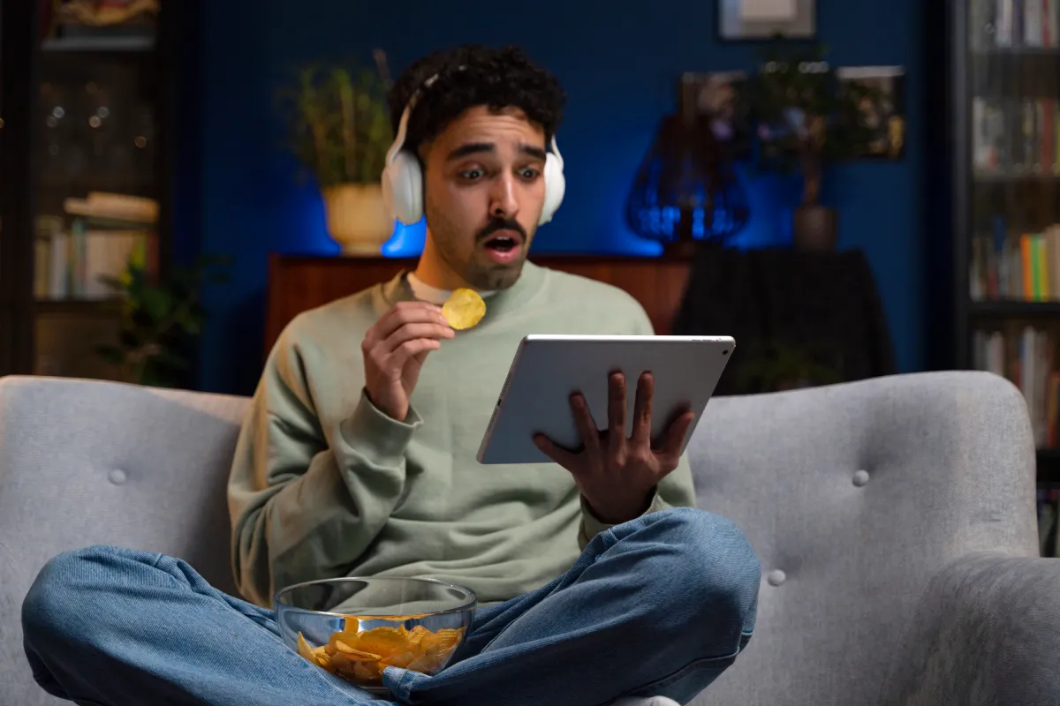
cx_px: 530
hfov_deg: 34.5
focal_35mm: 58
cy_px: 353
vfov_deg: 23.4
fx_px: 1708
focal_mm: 58
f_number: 3.2
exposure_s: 1/160
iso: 400
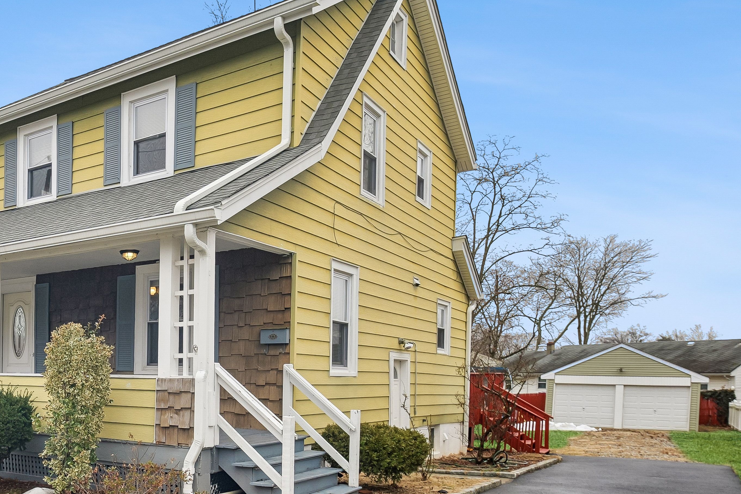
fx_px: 1091
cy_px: 391
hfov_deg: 35.8
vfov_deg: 25.1
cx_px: 106
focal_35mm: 53
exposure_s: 1/320
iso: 640
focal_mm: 24
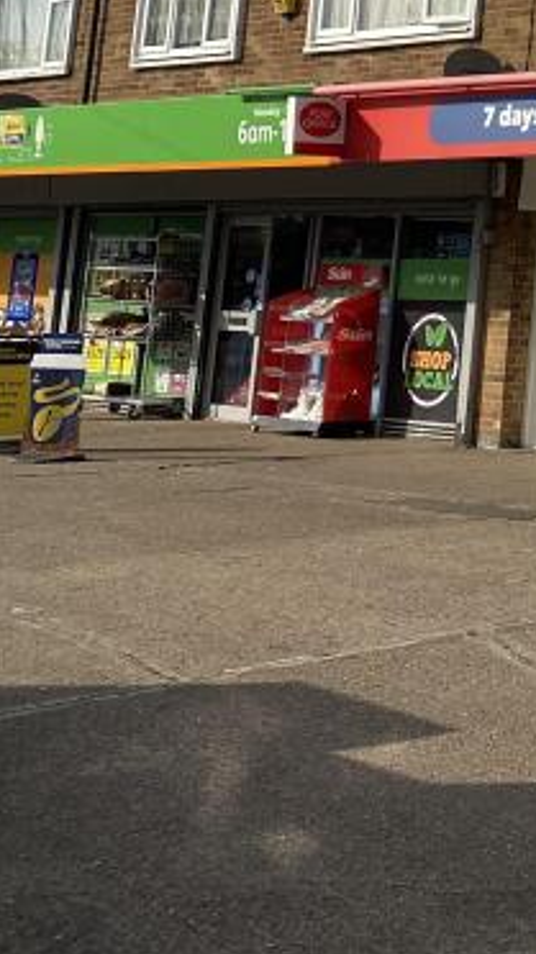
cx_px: 1185
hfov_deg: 12.8
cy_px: -28
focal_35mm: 78
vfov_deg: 25.7
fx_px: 1973
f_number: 1.8
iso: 32
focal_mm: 4.25
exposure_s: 1/3731
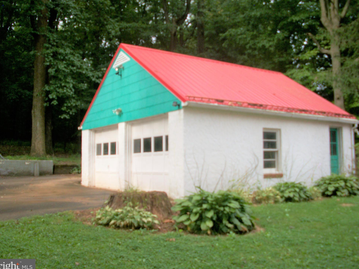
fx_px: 384
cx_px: 179
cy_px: 132
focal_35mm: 37
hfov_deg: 50.1
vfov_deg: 38.7
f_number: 3.1
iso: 80
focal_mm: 6.3
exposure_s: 1/160
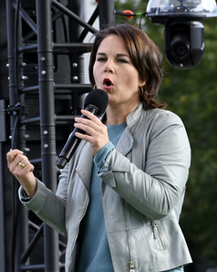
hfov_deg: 3.6
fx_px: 3423
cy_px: 136
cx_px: 86
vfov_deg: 4.5
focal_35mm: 426
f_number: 10
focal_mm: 300
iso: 1600
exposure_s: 1/400
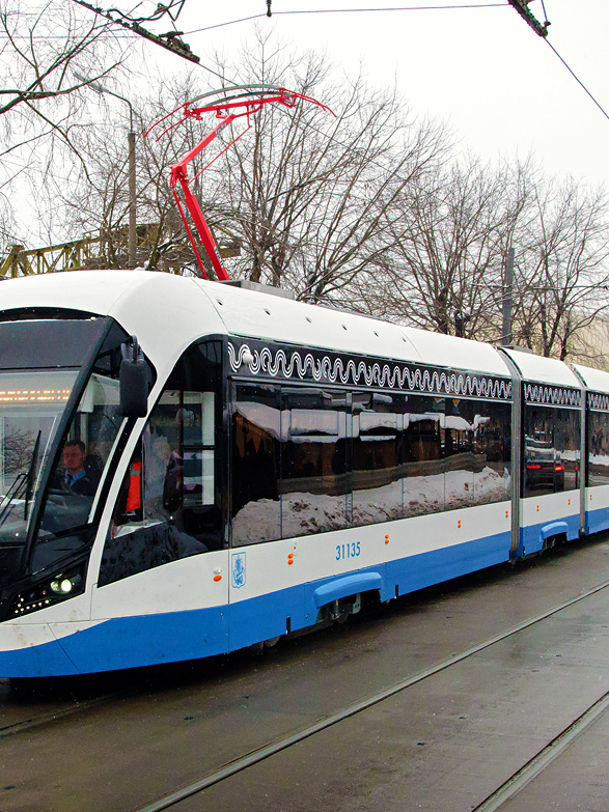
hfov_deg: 27.4
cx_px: 228
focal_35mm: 53
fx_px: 1244
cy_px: 403
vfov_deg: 36.2
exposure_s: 1/400
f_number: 10
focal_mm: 24
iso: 2000
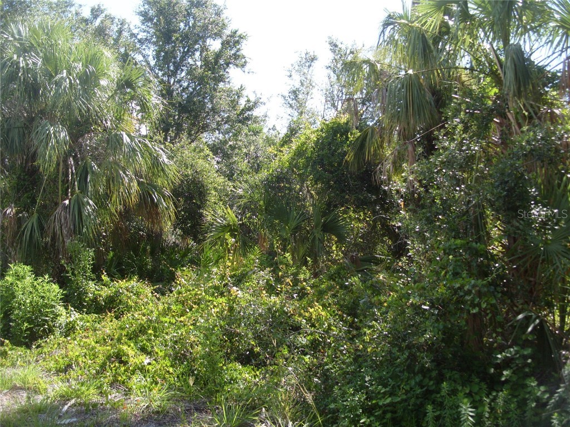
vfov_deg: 40.7
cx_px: 285
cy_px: 214
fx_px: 576
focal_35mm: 35
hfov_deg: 52.6
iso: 80
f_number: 2.8
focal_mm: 7.8
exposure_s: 1/500
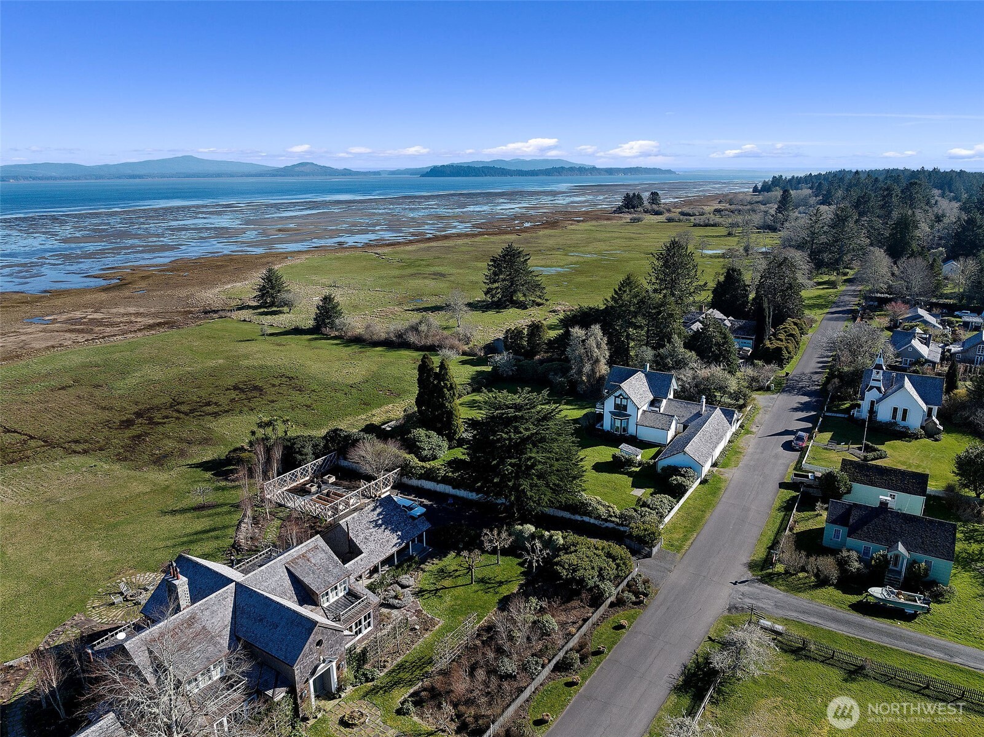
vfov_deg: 56.8
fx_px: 682
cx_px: 492
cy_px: 368
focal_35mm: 24
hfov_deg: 71.6
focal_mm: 12.29
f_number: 2.8
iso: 220
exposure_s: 1/1250
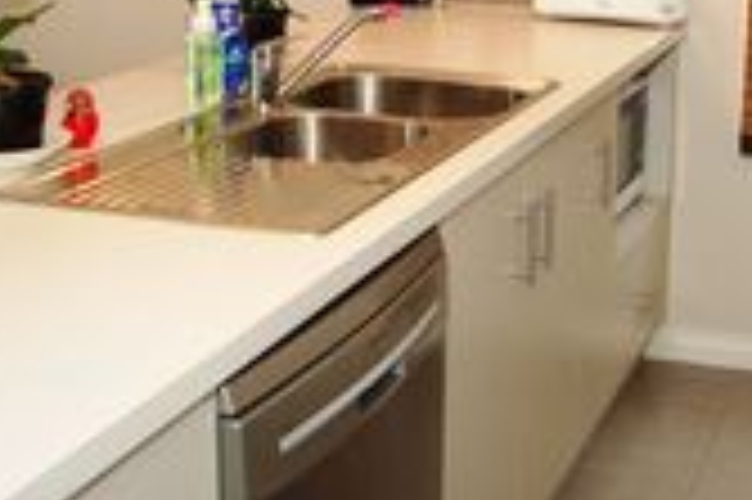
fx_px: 1323
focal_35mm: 63
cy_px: 56
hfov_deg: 31.0
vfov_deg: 21.0
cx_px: 594
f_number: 4
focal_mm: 15
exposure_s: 1/60
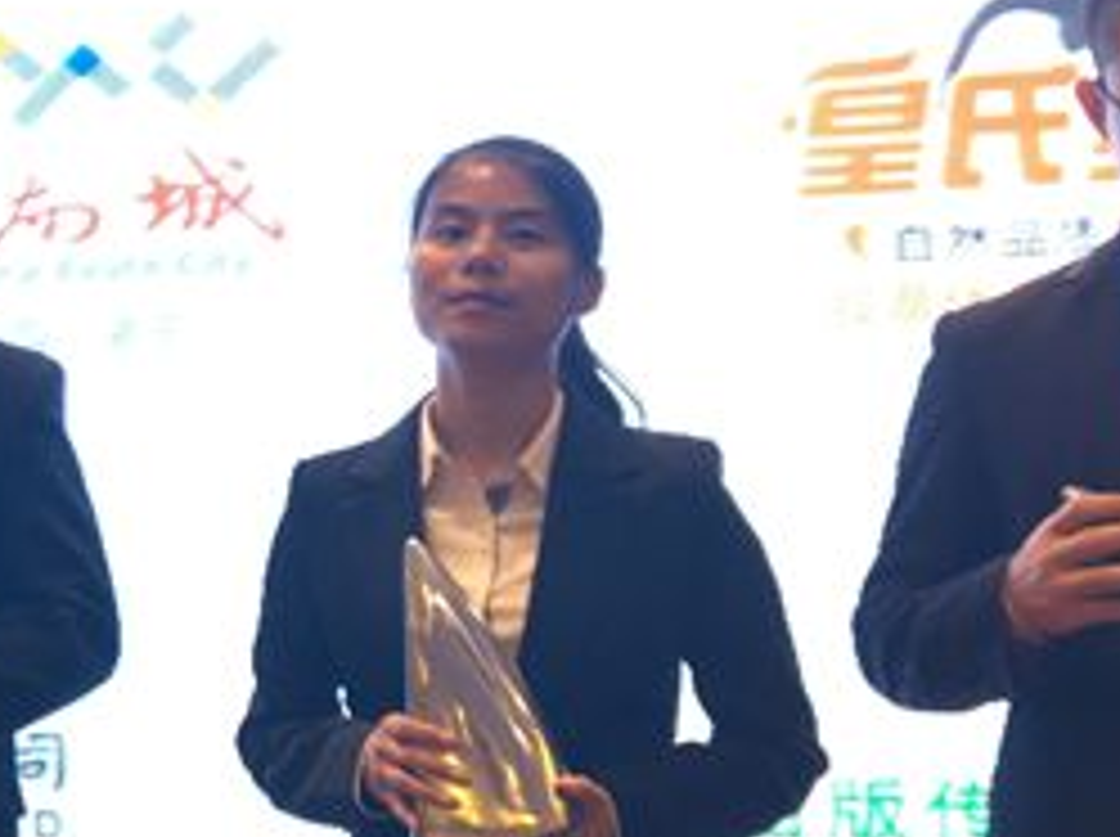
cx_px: -166
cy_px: 475
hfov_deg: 23.5
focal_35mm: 77
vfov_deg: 19.1
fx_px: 2488
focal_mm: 4.15
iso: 64
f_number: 2.2
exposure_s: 1/33
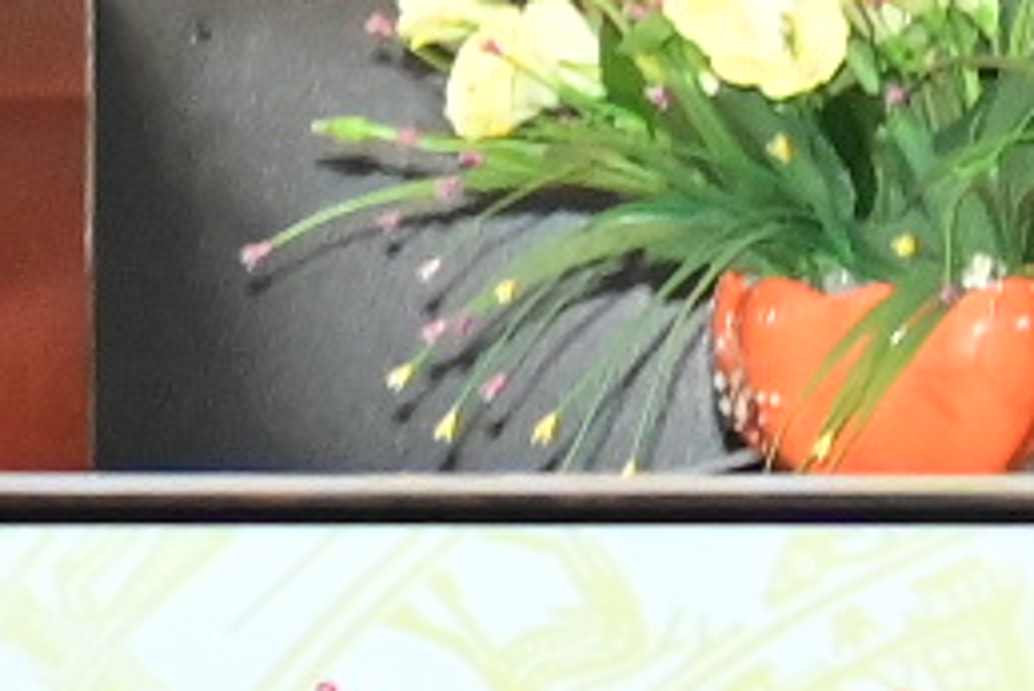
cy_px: -1797
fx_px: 13736
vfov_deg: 2.8
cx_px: 2411
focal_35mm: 478
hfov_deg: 4.2
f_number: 4.5
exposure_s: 1/200
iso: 2500
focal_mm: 42
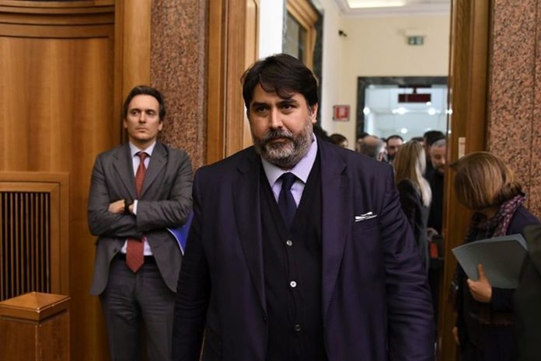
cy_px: 180
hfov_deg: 53.1
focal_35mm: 36
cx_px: 270
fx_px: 541
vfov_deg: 36.9
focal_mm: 24
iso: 3200
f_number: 2.8
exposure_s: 1/320
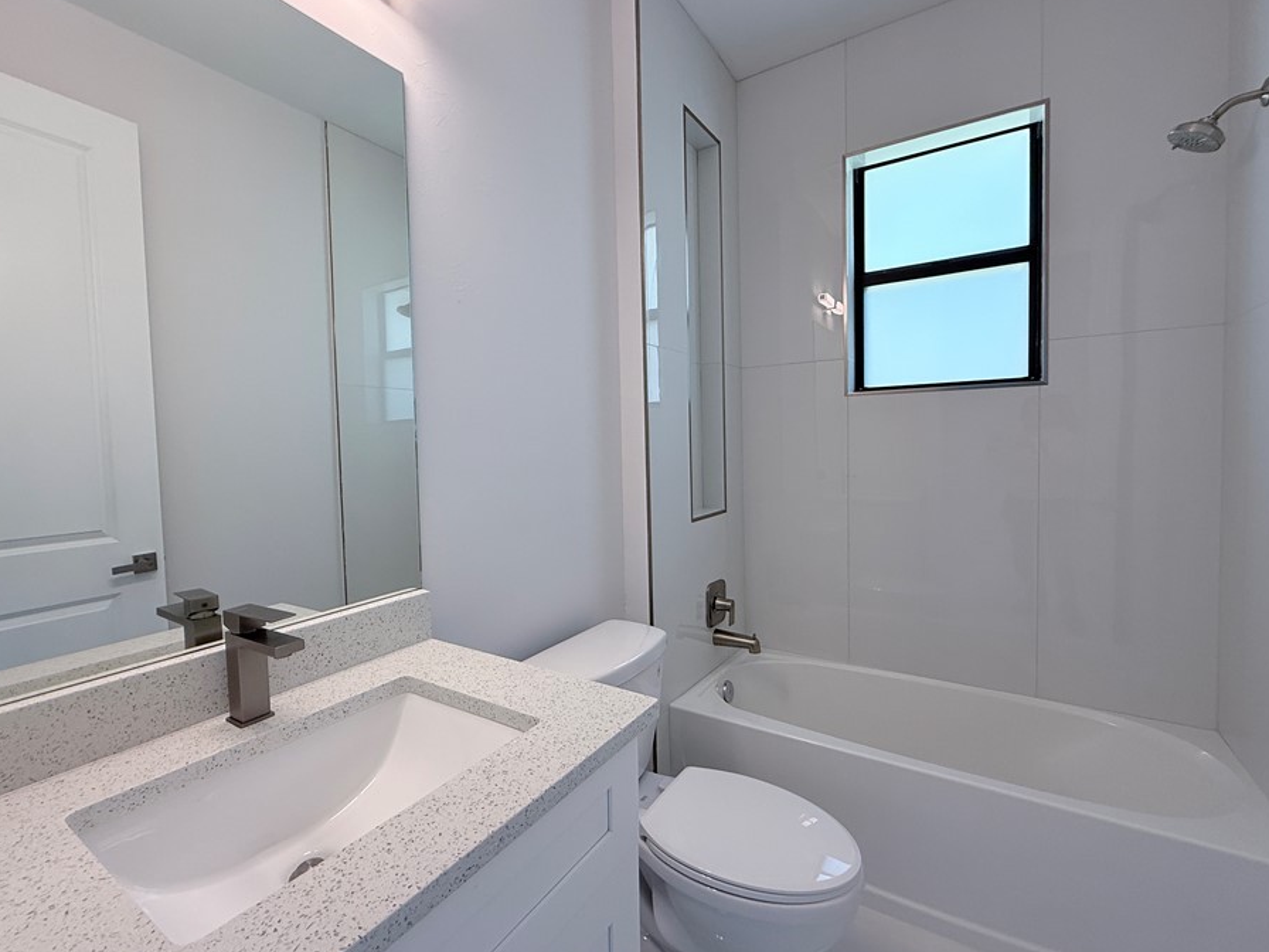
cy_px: 466
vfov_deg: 78.1
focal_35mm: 16
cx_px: 619
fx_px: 587
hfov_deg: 94.5
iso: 160
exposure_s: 1/120
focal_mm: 2.22
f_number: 2.2
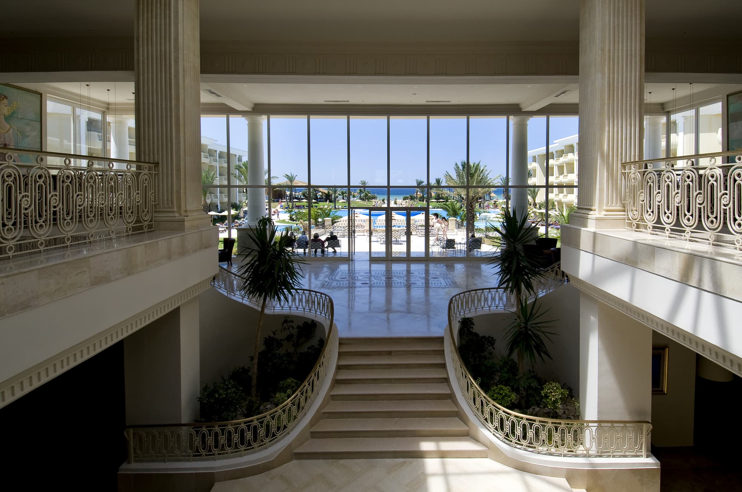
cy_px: 246
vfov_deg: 67.2
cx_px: 371
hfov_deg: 90.1
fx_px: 371
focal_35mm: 18
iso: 200
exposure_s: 1/100
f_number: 13
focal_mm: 12
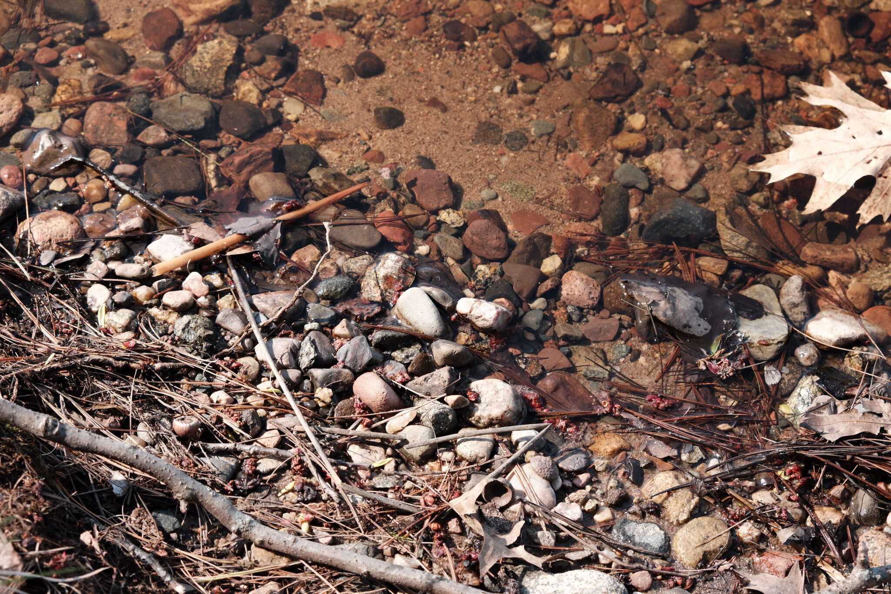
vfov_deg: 16.5
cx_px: 446
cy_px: 297
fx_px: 2054
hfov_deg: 24.5
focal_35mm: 83
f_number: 5.6
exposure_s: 1/340
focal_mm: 55
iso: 500
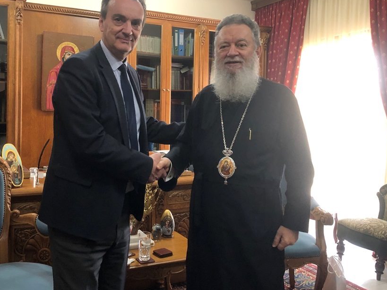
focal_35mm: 35
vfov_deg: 40.5
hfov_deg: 52.5
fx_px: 391
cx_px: 166
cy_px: 116
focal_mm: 3.99
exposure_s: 1/17
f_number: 1.8
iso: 80
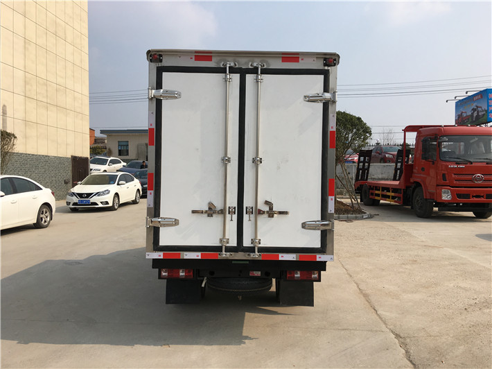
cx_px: 246
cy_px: 184
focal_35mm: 29
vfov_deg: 48.2
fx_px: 412
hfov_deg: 61.7
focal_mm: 4.15
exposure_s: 1/2079
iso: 25
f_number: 2.2
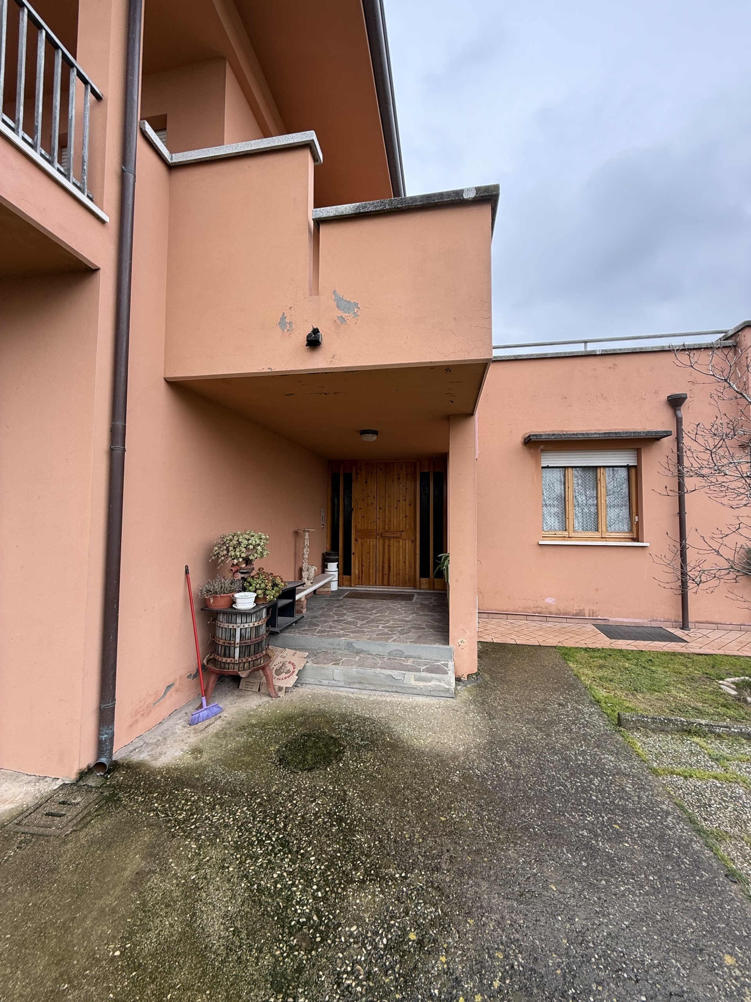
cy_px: 501
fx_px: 405
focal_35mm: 14
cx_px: 376
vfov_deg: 102.1
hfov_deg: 85.7
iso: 50
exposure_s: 1/131
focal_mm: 2.22
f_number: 2.2
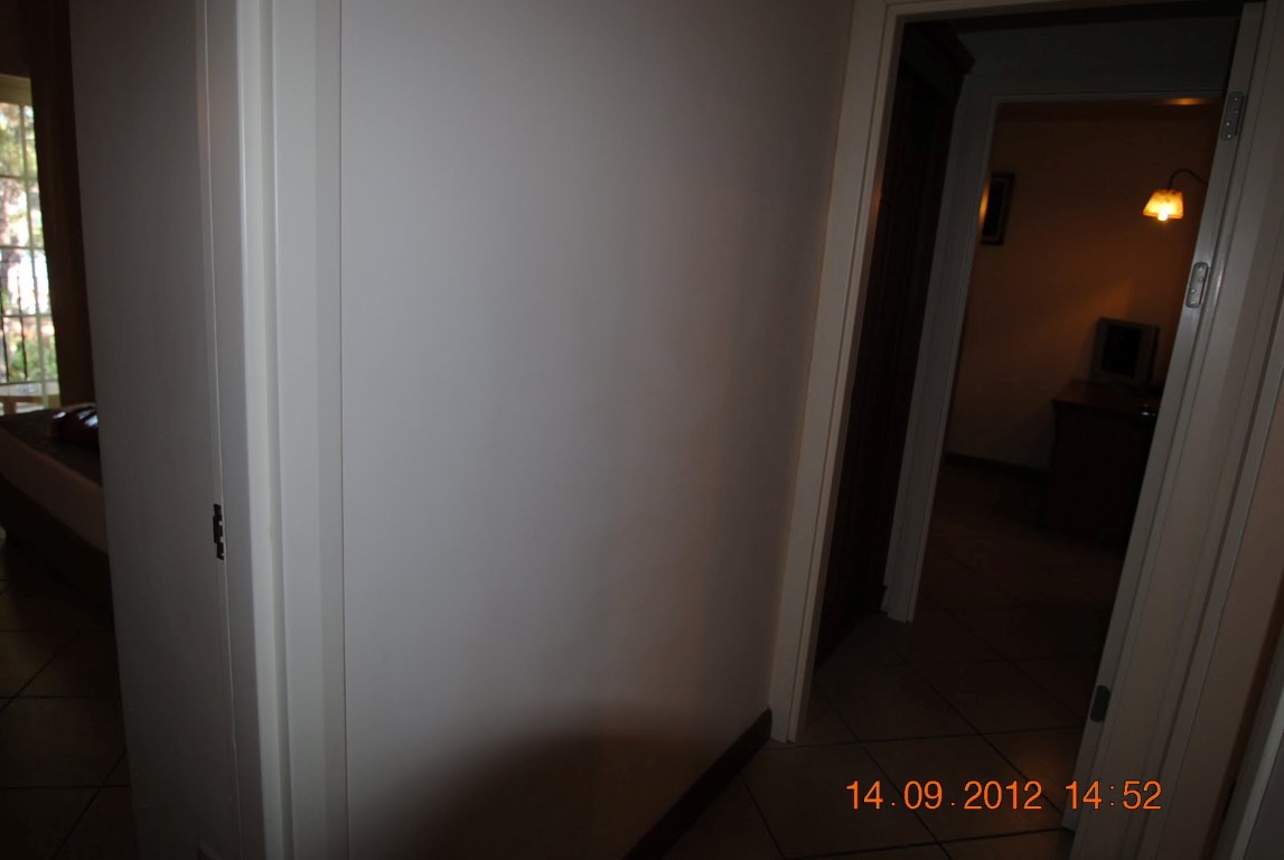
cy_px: 430
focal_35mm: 21
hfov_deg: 81.1
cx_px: 642
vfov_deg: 59.6
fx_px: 750
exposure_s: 1/60
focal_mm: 14
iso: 200
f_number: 4
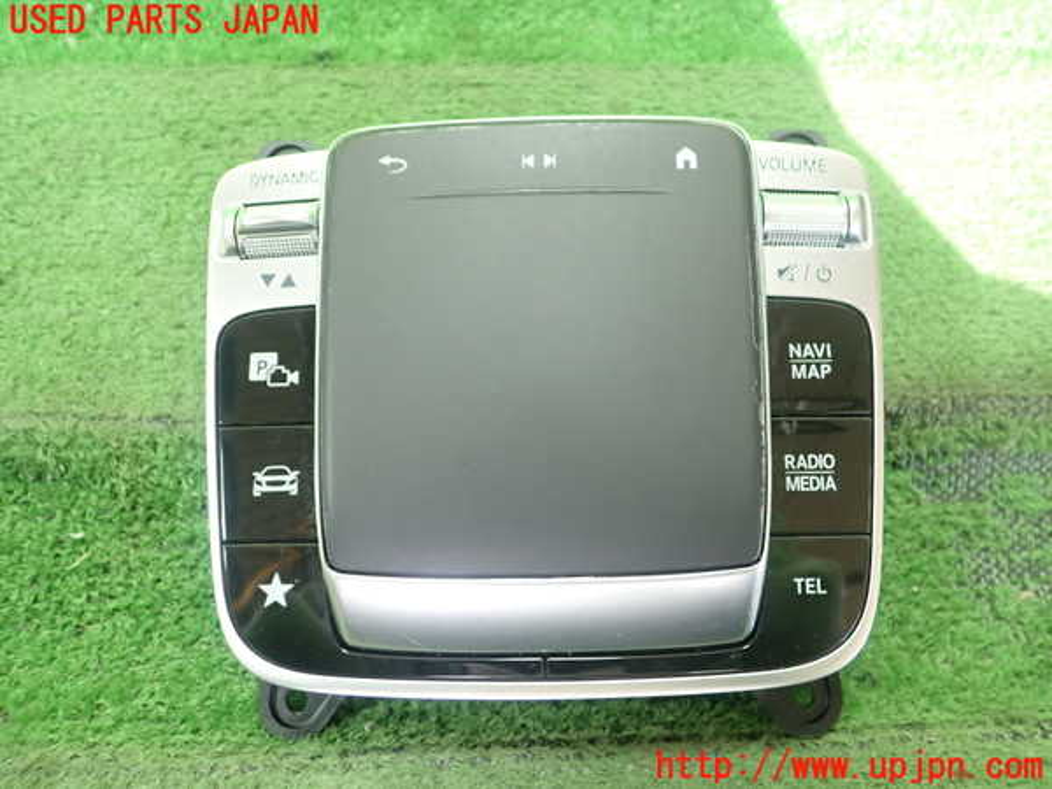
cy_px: 394
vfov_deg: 46.8
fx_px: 912
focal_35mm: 30
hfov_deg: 60.0
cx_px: 526
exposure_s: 1/125
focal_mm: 5.5
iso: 400
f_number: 2.3
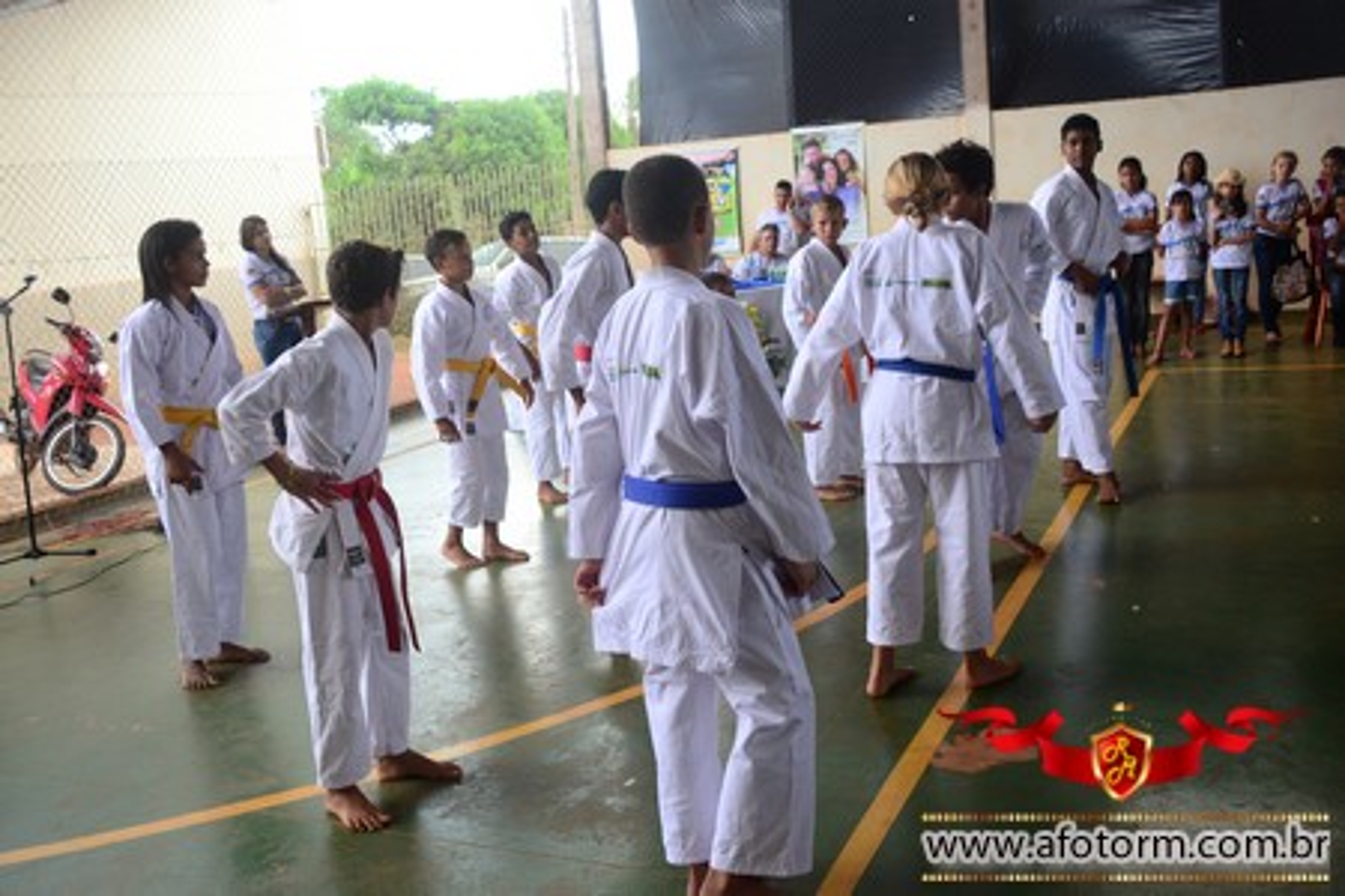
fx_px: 1345
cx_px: 672
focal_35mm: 36
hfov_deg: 53.1
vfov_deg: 36.9
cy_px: 448
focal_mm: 24
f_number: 5.6
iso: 400
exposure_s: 1/160
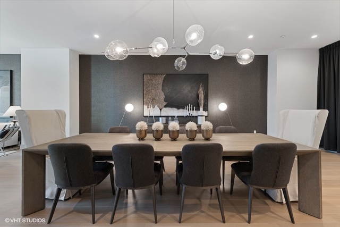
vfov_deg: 81.2
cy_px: 114
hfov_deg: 104.2
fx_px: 132
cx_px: 170
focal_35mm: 14
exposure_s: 1
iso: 200
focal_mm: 14
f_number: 9.5
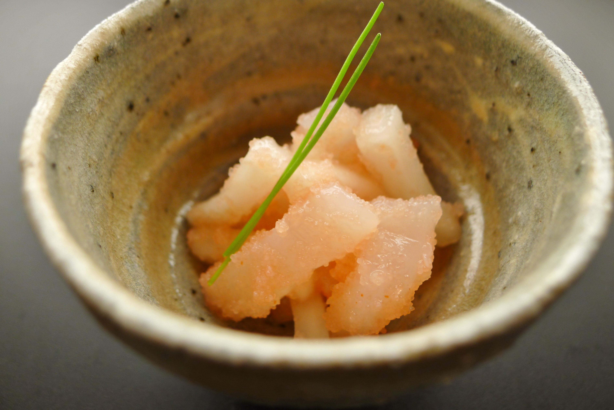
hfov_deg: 73.7
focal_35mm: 24
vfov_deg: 53.2
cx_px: 307
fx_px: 409
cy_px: 205
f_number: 2
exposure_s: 1/60
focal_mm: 5.1
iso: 80
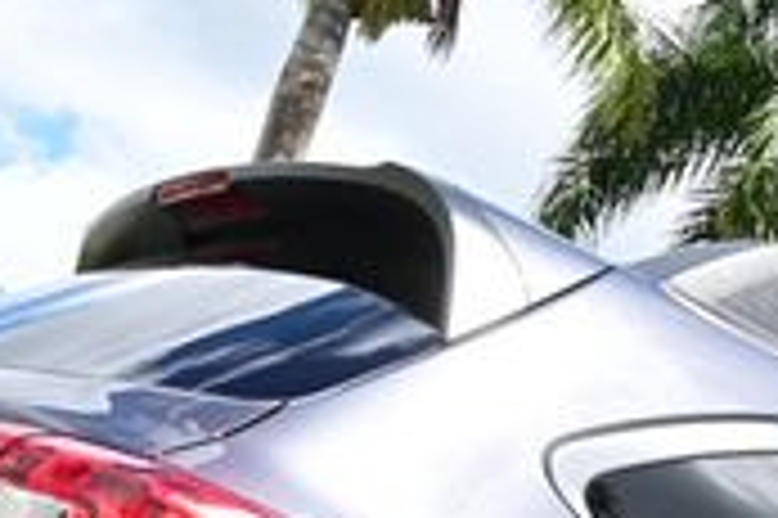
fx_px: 1922
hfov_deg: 22.2
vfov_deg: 13.7
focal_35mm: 89
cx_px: 738
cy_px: 928
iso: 100
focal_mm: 16
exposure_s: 1/200
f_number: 7.1
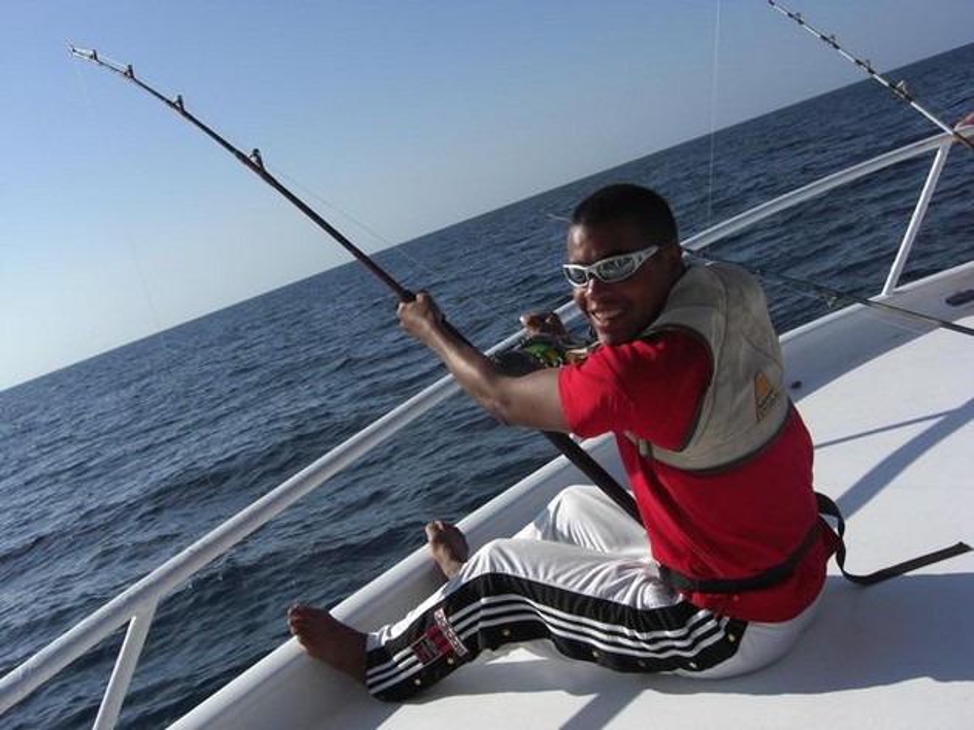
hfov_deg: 49.0
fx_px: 1069
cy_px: 365
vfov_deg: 37.7
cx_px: 487
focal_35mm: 38
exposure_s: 1/320
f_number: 8
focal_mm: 7.9
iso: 80
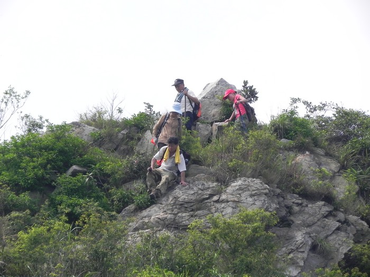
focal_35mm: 337
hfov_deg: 5.9
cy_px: 138
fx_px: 3602
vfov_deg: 4.4
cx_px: 185
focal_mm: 59.9
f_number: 6.3
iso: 160
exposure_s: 1/398
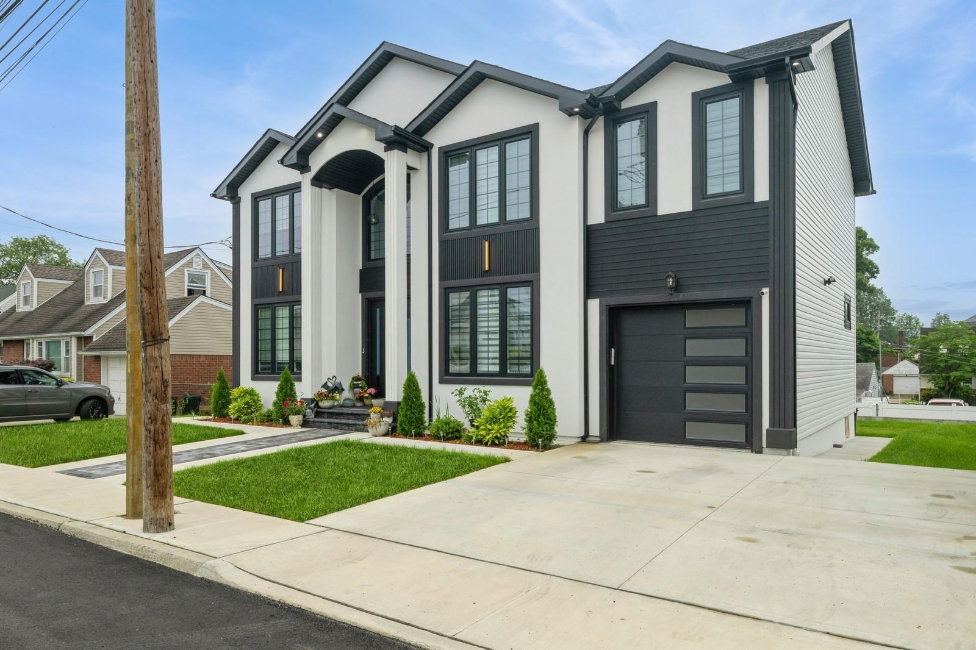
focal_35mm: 24
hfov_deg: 73.8
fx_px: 650
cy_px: 325
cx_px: 488
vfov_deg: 53.1
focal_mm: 24
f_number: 11
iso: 400
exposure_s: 1/125
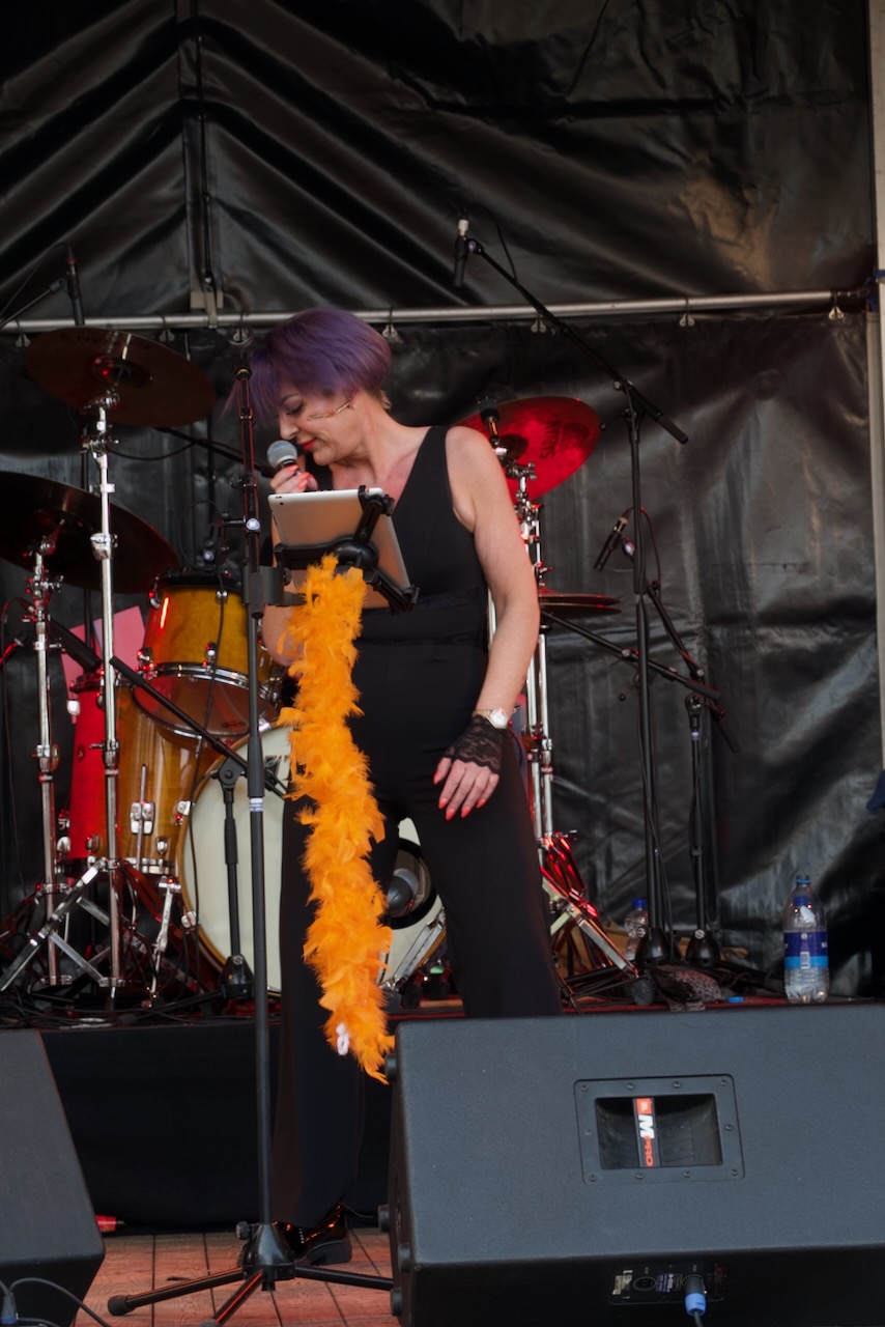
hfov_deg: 11.2
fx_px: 4533
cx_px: 442
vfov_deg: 16.6
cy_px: 664
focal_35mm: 123
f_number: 4
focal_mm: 44.93
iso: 100
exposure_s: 1/80
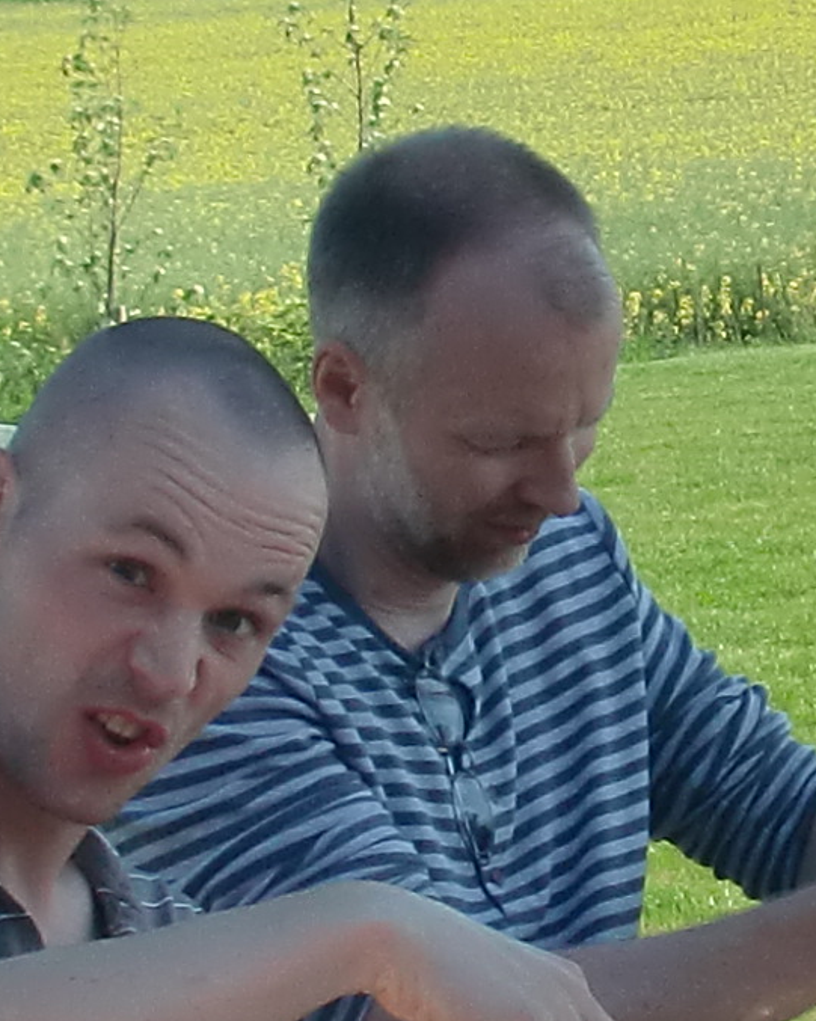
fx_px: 4531
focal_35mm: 150
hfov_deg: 10.3
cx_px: 569
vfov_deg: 12.8
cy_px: 692
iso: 64
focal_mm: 4.65
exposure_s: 1/125
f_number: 7.8
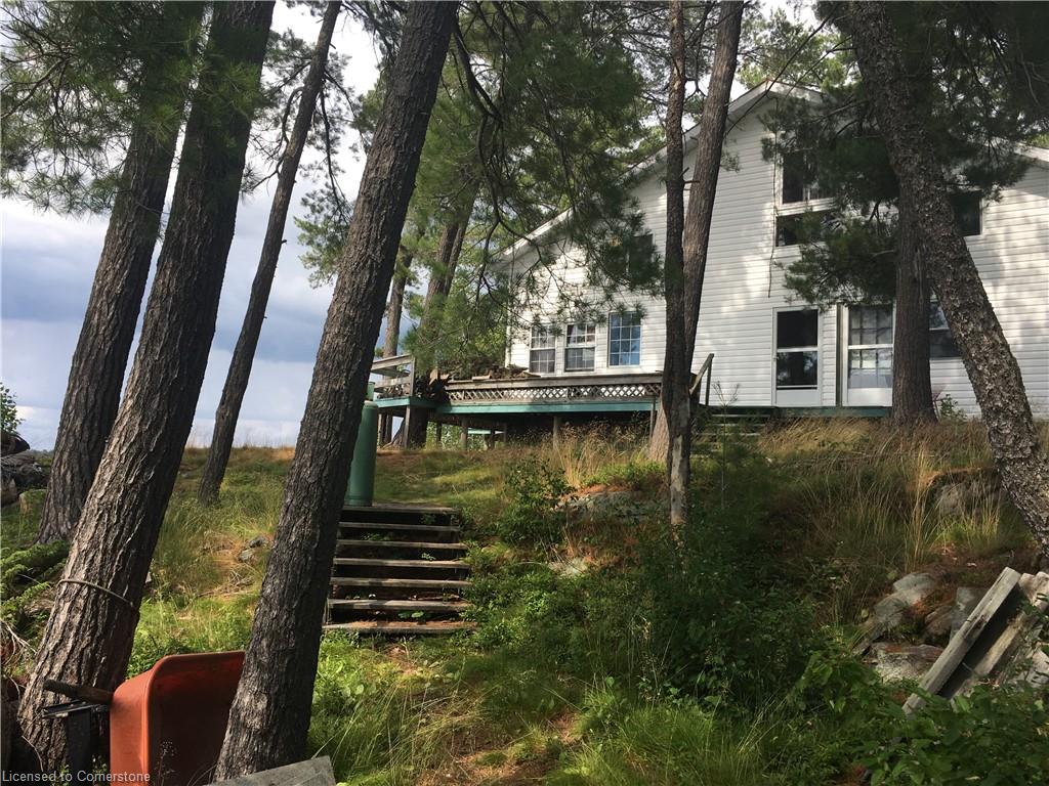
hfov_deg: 61.7
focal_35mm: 29
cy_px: 393
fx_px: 879
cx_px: 524
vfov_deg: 48.2
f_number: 2.2
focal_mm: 4.15
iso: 25
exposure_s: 1/864
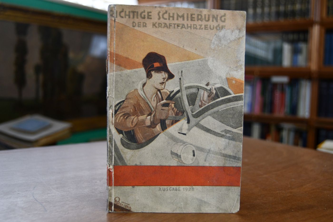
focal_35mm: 36
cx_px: 166
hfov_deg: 53.1
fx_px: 333
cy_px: 111
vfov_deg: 36.9
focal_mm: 24
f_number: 3.8
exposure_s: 1/160
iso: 800
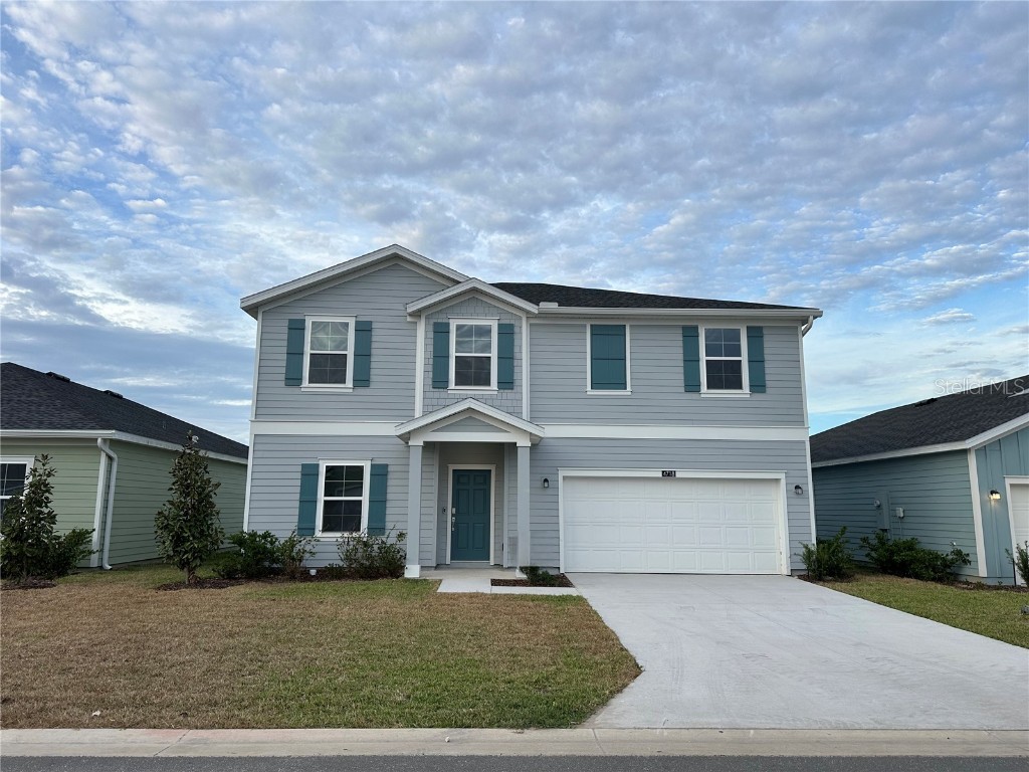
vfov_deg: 56.8
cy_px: 386
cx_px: 514
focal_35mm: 24
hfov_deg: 71.6
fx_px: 713
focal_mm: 6.86
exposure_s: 1/769
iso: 80
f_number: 1.78
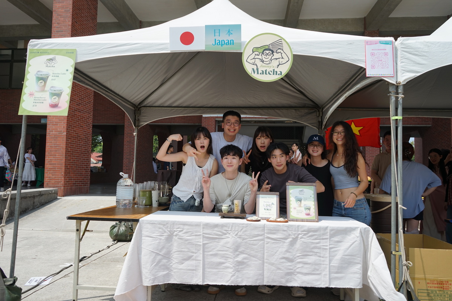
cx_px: 226
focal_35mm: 29
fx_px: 364
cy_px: 150
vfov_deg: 45.0
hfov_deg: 63.7
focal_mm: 29
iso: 100
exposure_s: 1/500
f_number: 5.6
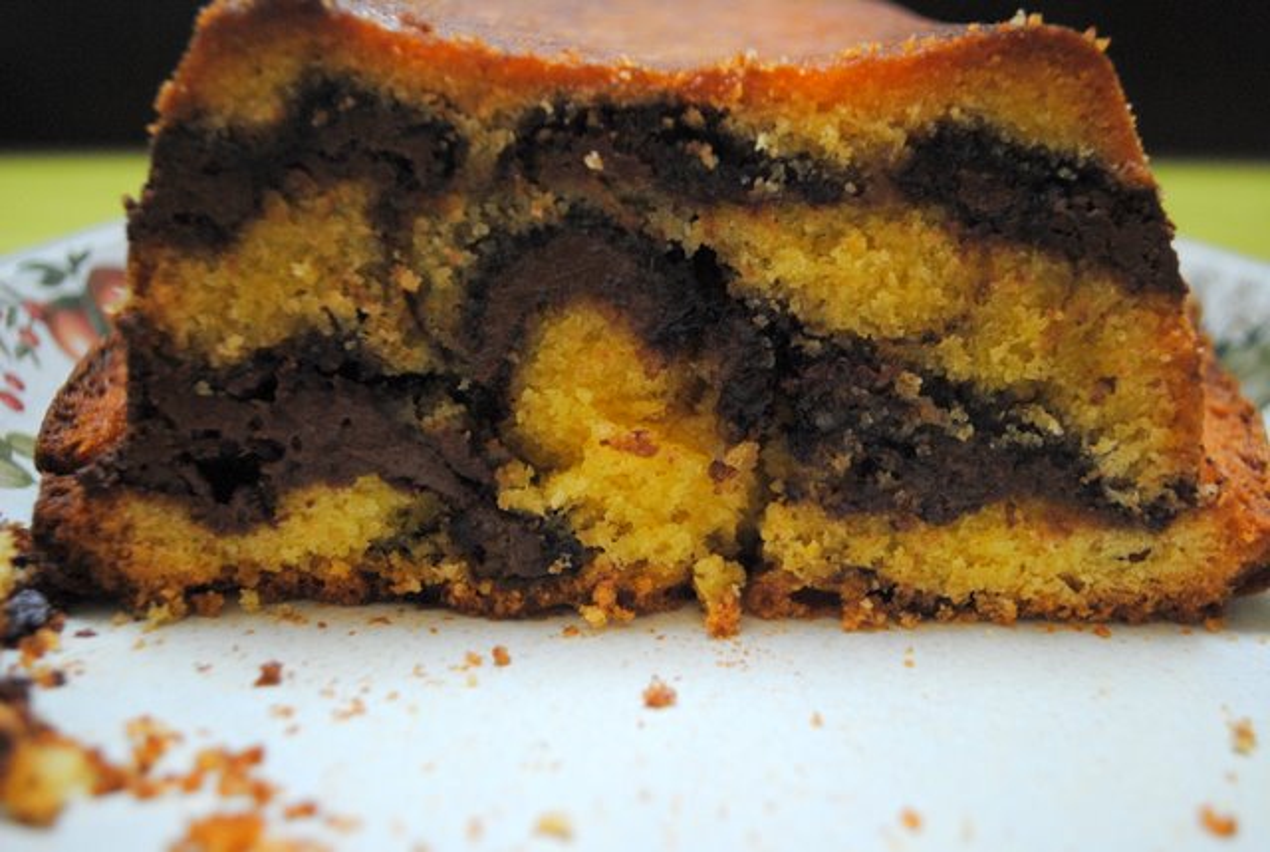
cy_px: 426
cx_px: 635
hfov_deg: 53.1
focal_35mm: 36
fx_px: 1272
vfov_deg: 37.0
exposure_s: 1/30
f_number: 4
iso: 720
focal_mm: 24
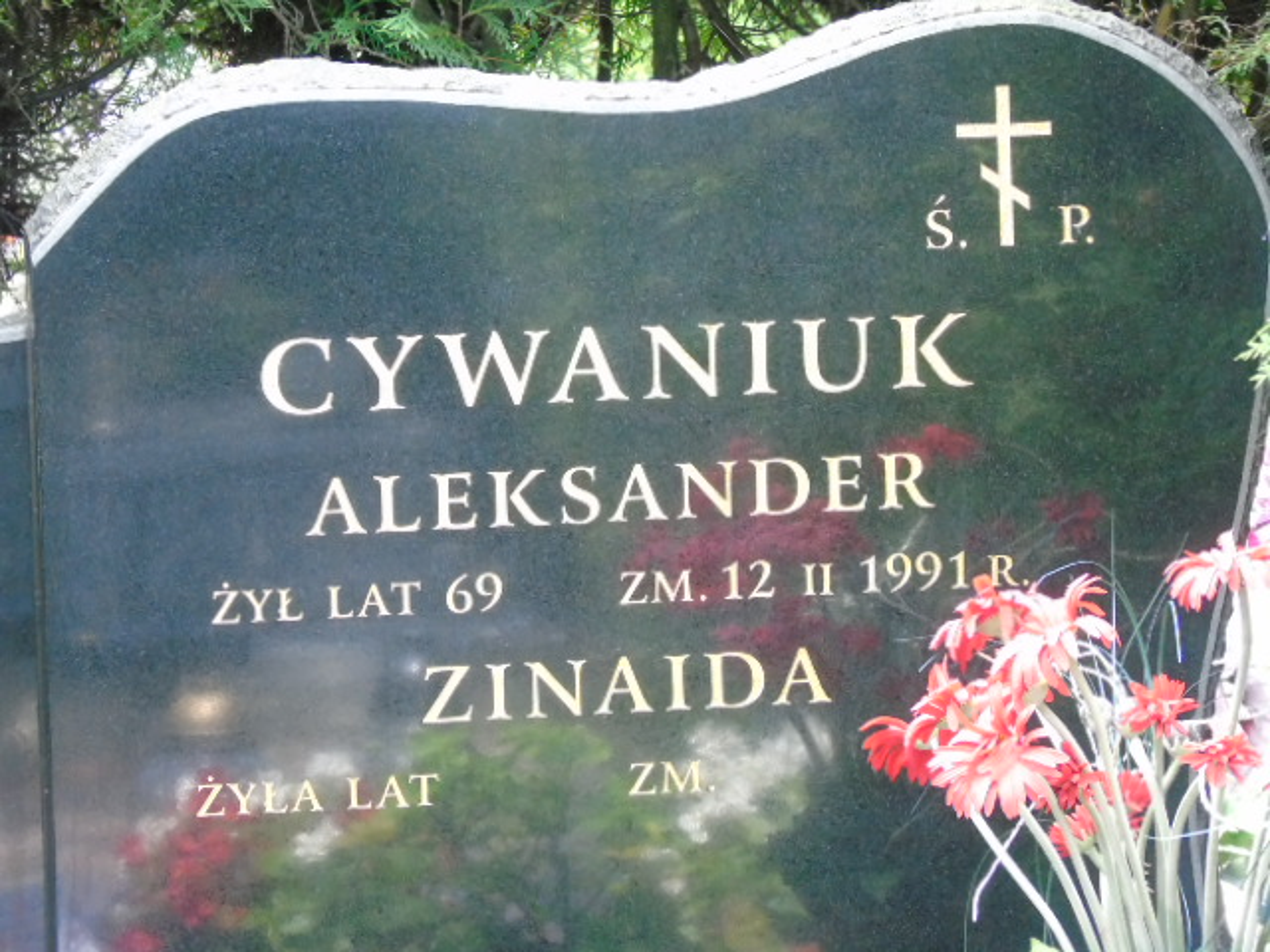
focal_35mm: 162
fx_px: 5943
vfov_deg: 9.2
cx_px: 635
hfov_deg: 12.2
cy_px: 476
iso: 800
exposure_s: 1/50
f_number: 4.9
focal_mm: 29
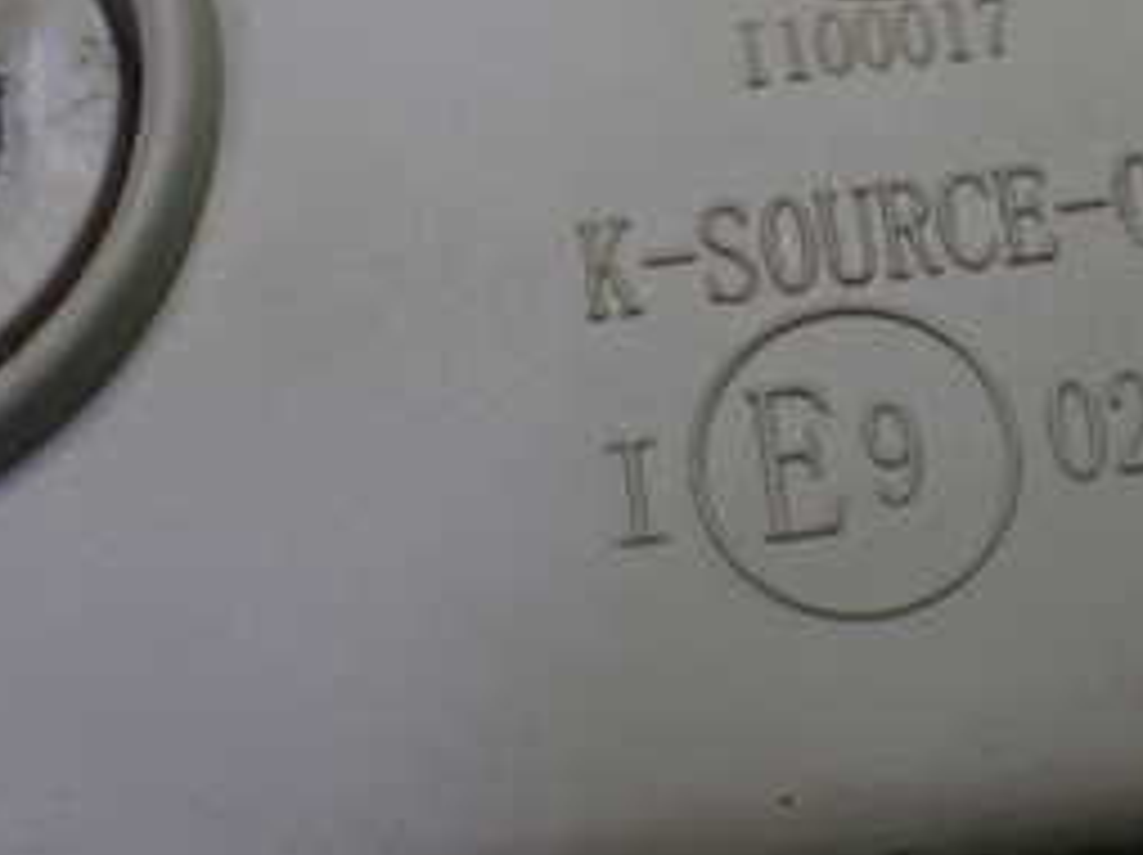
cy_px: 320
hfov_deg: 27.0
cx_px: 891
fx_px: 2342
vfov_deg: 20.6
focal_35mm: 71
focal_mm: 5.4
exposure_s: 1/125
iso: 160
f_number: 2.3
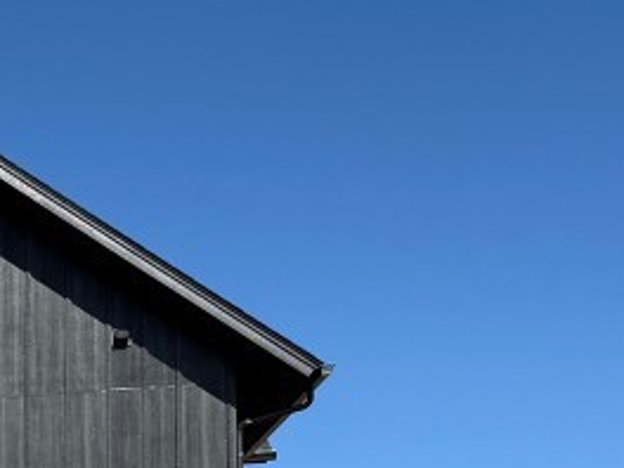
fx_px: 1676
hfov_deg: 18.0
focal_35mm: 93
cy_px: 737
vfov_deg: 14.6
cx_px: -399
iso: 80
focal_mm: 6.76
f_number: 1.78
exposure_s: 1/5714
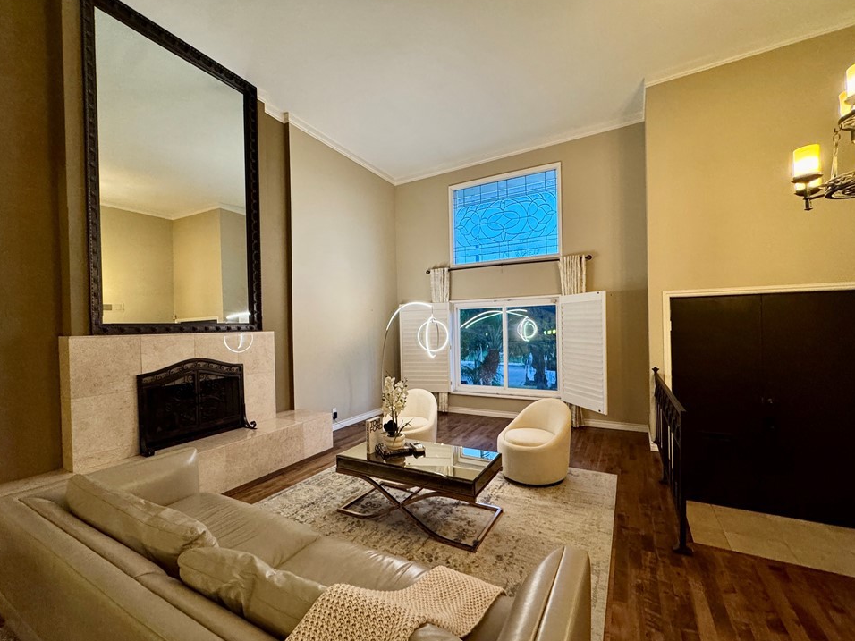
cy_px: 332
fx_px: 370
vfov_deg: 81.7
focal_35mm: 15
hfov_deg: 98.2
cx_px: 437
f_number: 2.2
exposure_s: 1/60
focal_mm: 2.22
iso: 400
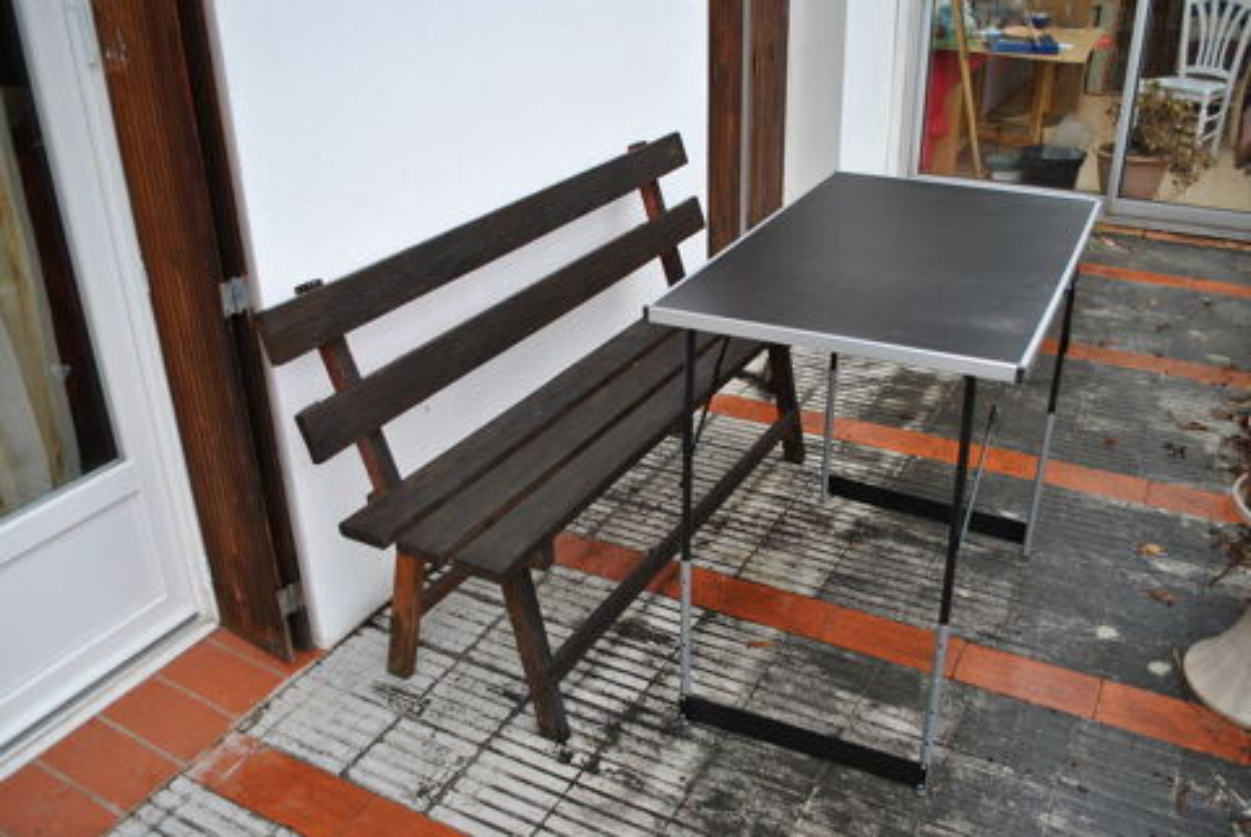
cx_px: 626
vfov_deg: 40.0
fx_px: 1148
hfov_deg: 57.2
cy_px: 418
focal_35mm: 33
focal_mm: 22
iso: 200
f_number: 3.8
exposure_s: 1/40
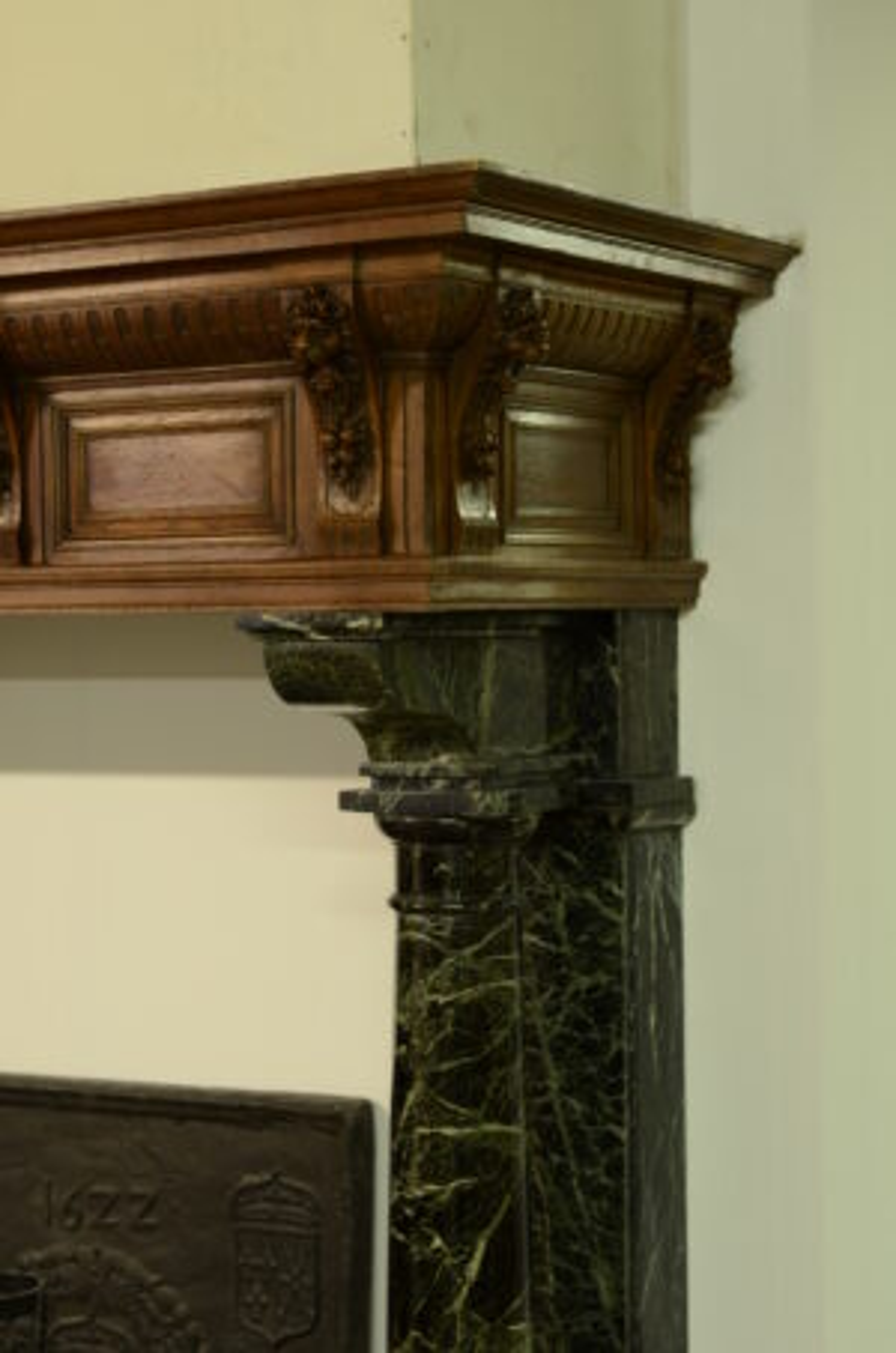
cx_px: 448
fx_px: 2813
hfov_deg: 18.1
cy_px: 676
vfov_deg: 27.0
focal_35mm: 75
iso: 100
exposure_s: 1/2
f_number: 4.5
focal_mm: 50
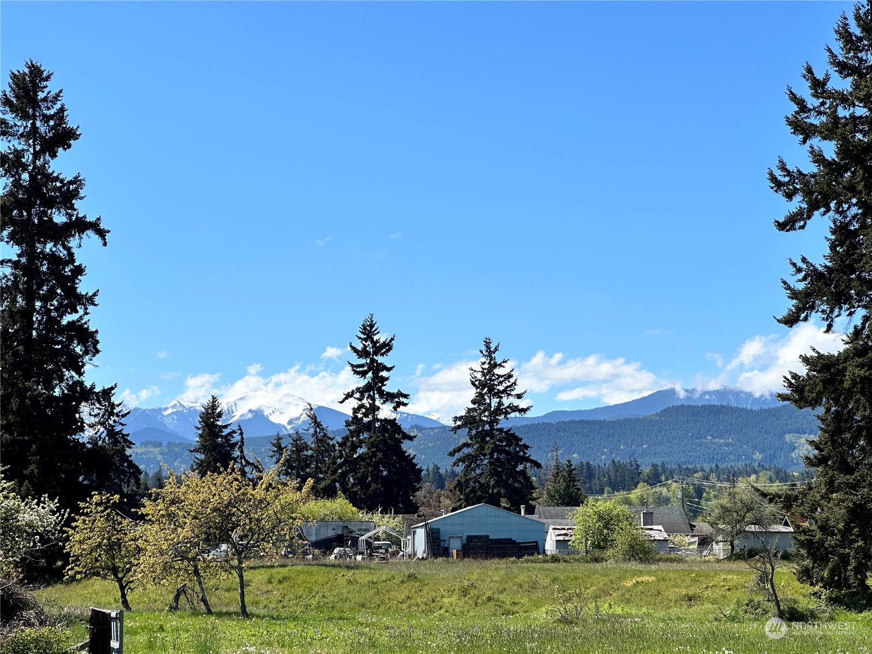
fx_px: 1940
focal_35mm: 77
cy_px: 327
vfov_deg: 19.1
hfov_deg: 25.3
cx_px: 436
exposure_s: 1/1107
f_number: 2.8
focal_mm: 9
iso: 32
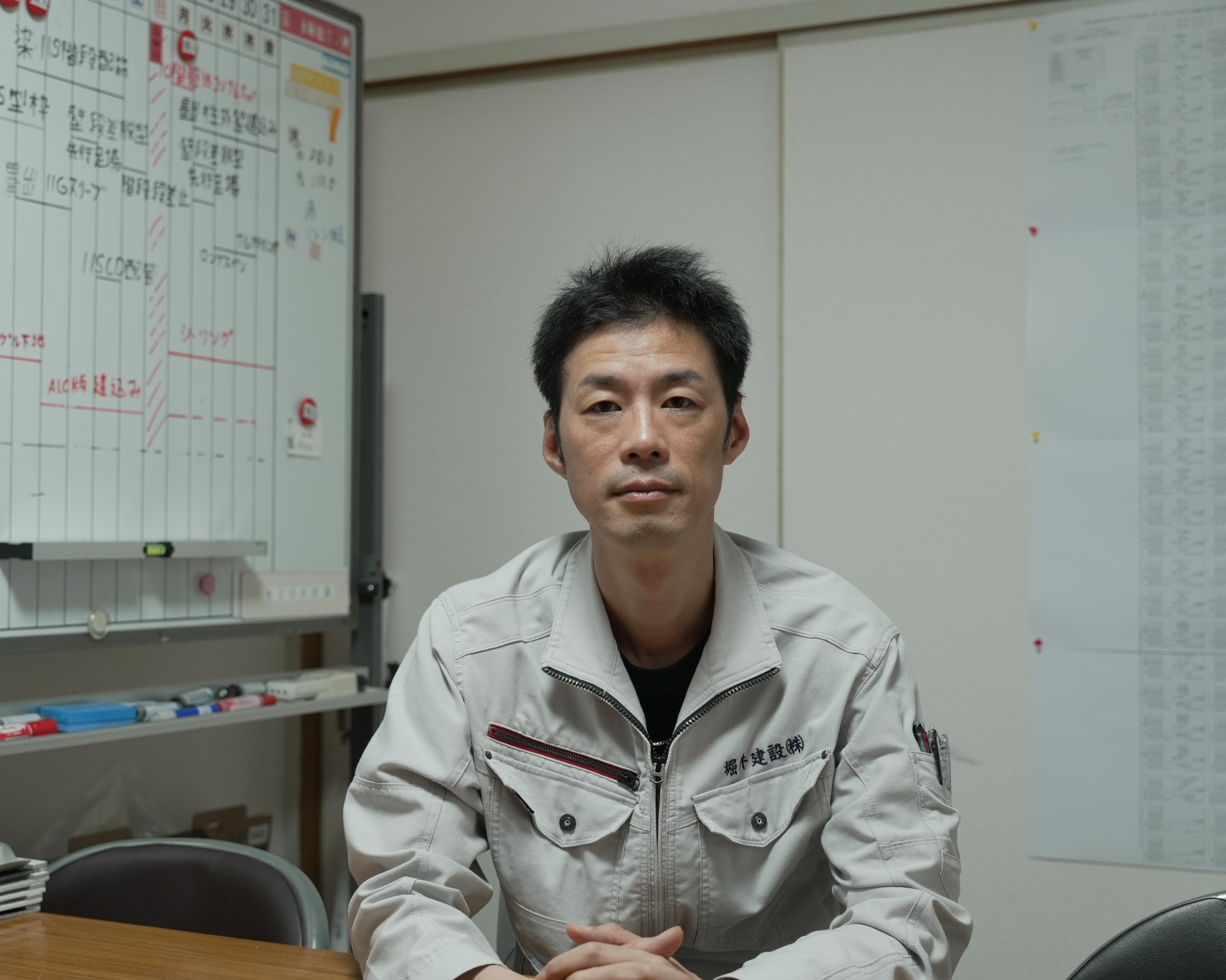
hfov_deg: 35.3
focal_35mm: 53
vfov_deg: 28.6
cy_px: 491
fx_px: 1923
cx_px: 507
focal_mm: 47
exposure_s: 1/60
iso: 640
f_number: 4
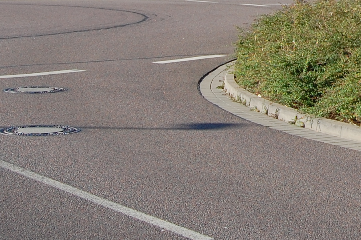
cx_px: 438
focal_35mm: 120
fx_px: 1202
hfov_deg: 16.3
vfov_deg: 11.0
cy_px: -116
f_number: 9
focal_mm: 24
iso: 200
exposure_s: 1/320
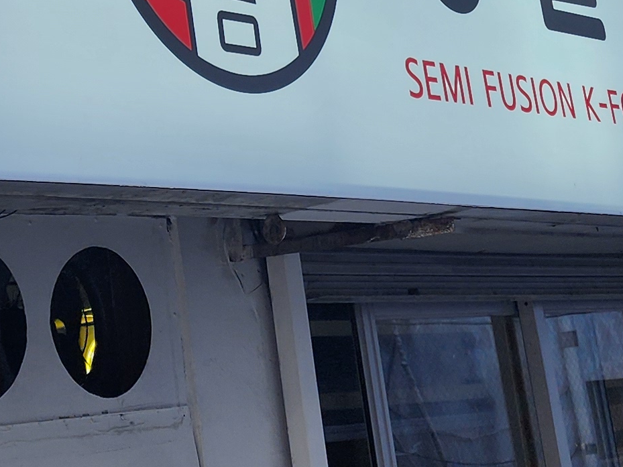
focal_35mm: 99
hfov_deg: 19.7
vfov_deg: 14.3
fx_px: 1782
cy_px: -144
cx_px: 146
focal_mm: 6.4
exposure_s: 1/189
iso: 12
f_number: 1.8
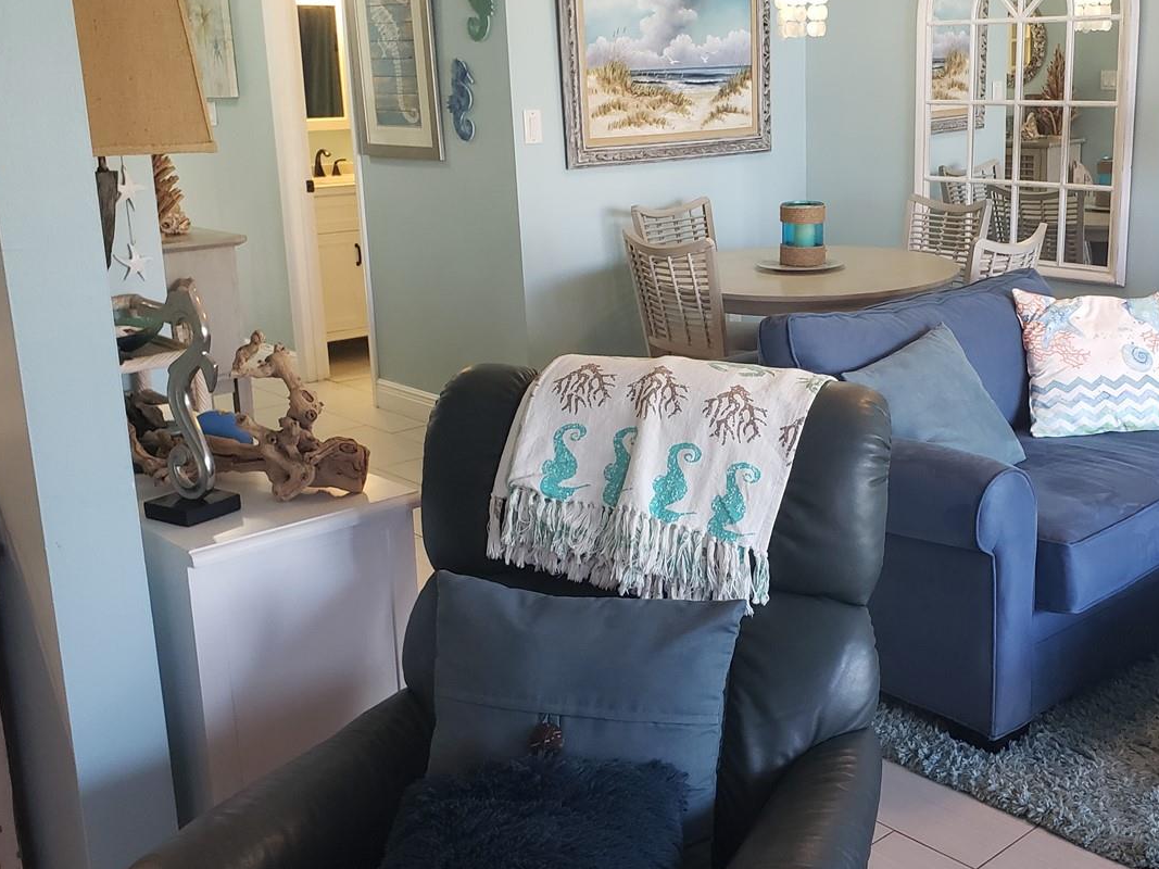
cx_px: 770
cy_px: 382
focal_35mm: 39
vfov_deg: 36.8
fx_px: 1306
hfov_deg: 47.1
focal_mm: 4.3
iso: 250
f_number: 2.4
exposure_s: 1/60
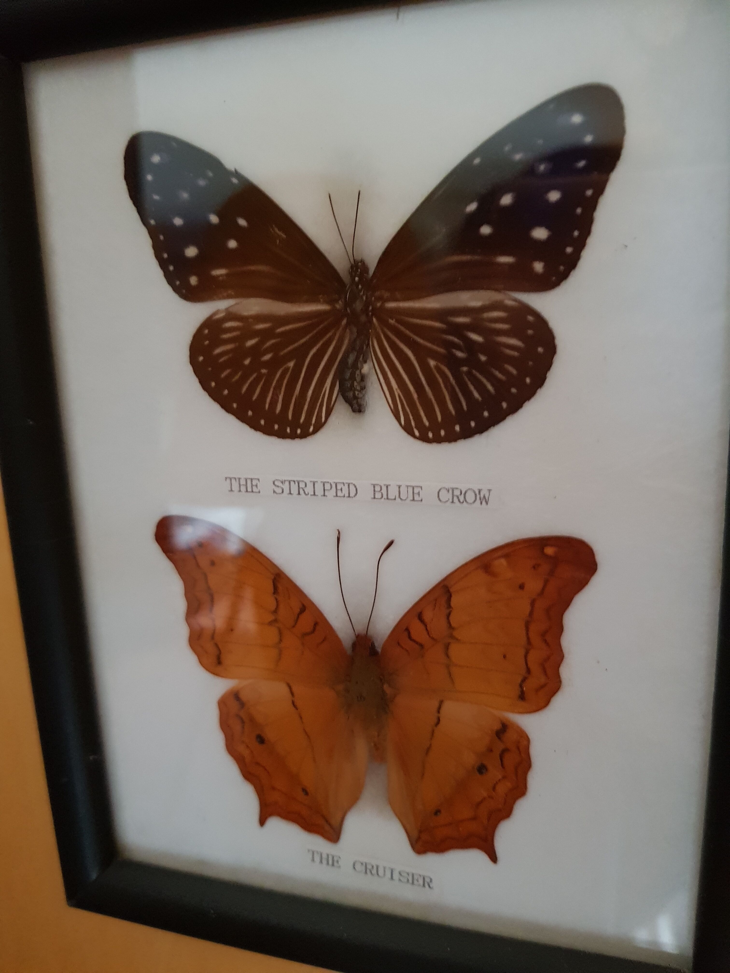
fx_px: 731
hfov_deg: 53.1
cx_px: 365
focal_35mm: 26
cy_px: 486
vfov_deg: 67.3
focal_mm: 4.3
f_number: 1.7
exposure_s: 1/10
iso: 320
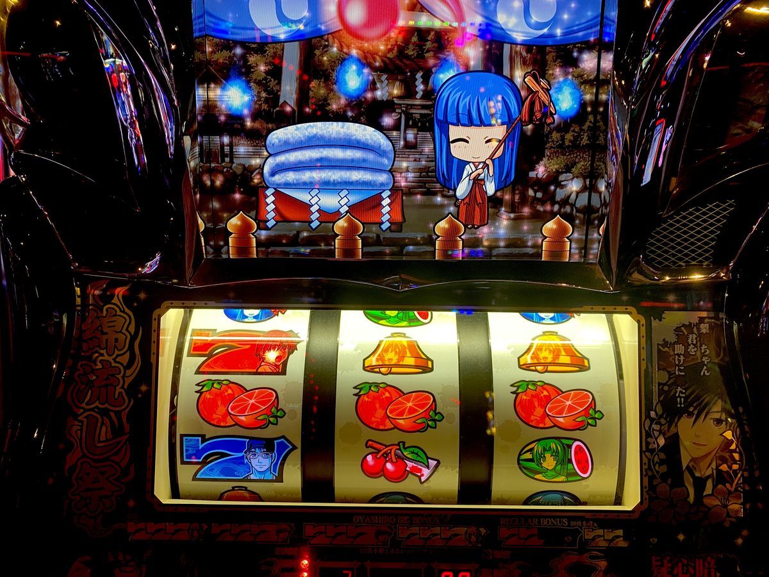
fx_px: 578
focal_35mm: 26
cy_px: 288
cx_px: 384
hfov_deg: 67.3
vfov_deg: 53.1
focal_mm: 4.25
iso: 100
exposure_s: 1/67
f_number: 1.8
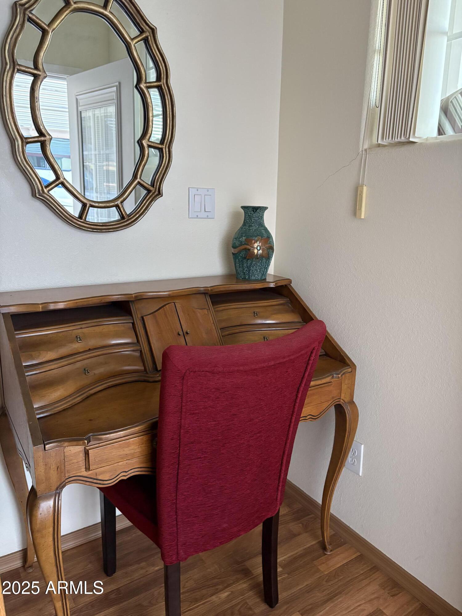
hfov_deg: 53.1
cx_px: 231
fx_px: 463
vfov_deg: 67.3
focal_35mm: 26
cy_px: 308
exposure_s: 1/60
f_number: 1.6
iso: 400
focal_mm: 5.96
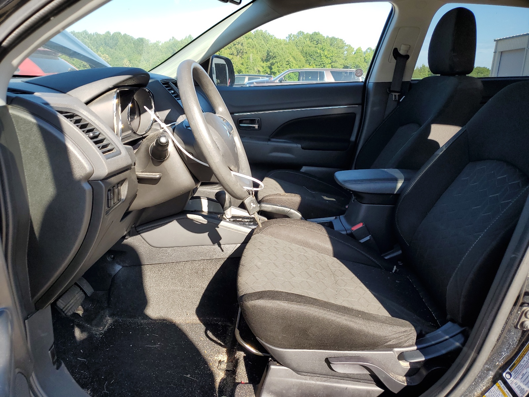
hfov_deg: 67.3
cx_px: 264
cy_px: 198
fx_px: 397
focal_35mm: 26
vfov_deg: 53.1
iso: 50
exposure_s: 1/556
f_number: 1.5
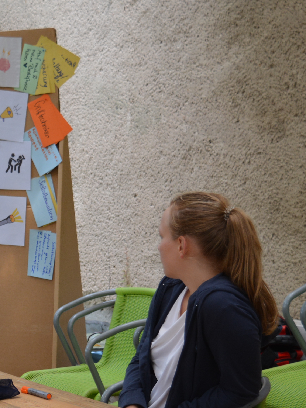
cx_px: -51
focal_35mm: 118
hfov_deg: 12.3
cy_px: 263
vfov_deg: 16.6
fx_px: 1393
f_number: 5
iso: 400
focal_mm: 35
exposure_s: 1/100
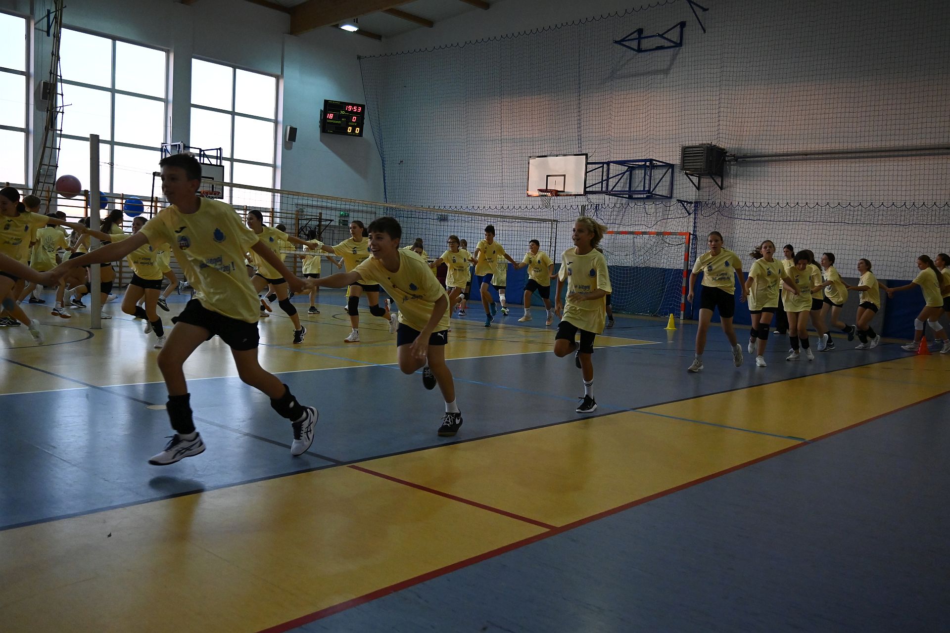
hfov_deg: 59.5
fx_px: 831
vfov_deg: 41.7
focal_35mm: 32
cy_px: 316
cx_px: 475
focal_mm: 21
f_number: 3.5
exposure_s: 1/500
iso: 2800
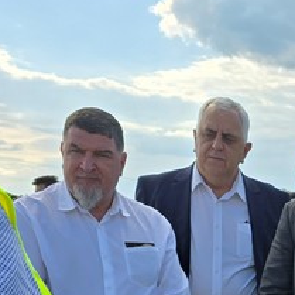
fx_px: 752
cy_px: 371
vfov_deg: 20.5
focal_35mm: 78
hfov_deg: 20.0
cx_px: 402
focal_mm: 6.3
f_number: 1.7
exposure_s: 1/904
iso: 12
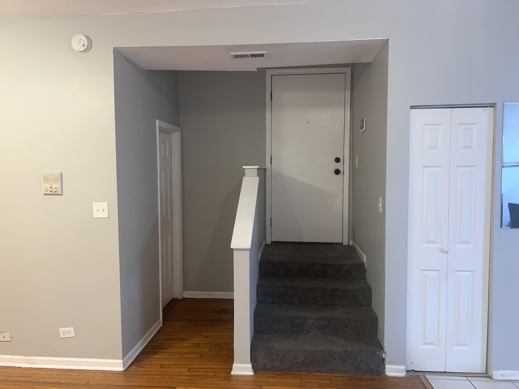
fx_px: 390
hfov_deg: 67.3
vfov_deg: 53.1
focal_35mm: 26
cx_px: 260
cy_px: 194
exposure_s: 1/24
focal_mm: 5.7
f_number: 1.5
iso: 50
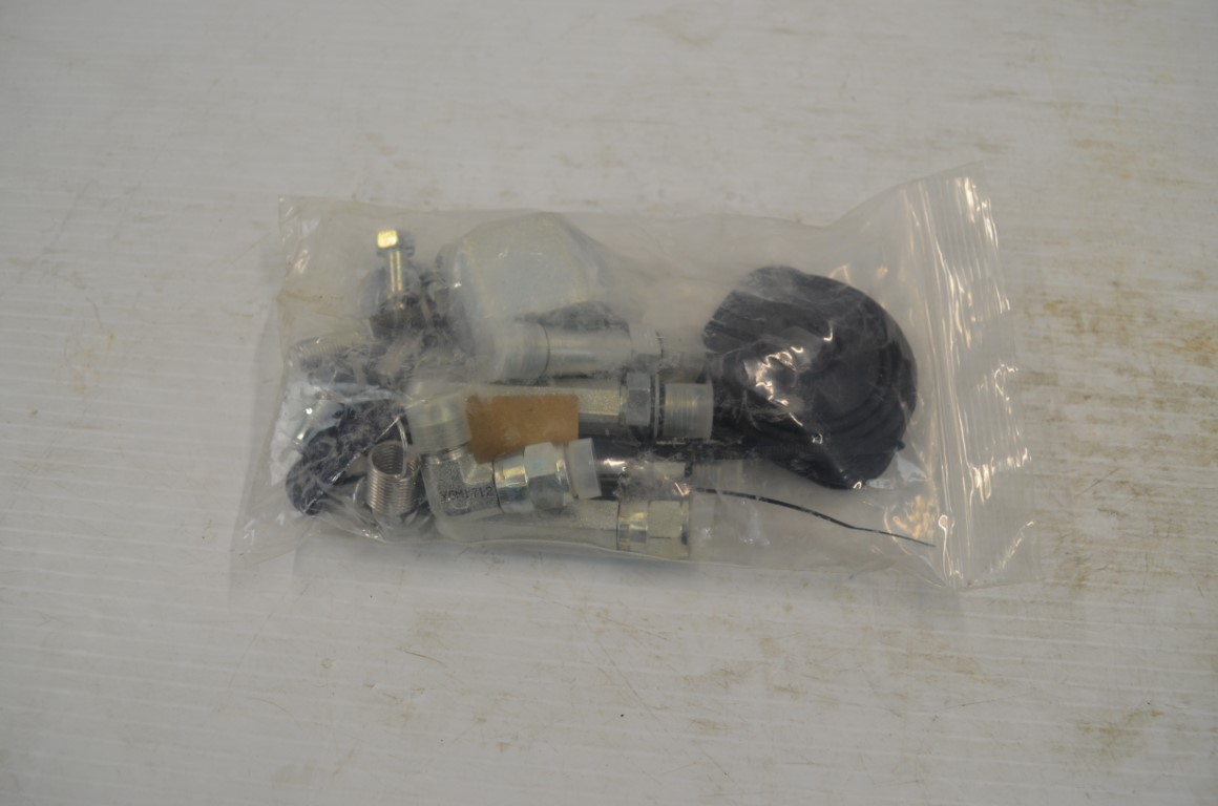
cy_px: 403
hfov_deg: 62.0
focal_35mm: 30
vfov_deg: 43.4
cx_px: 609
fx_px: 1013
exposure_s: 1/125
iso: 400
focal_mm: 20
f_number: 5.6
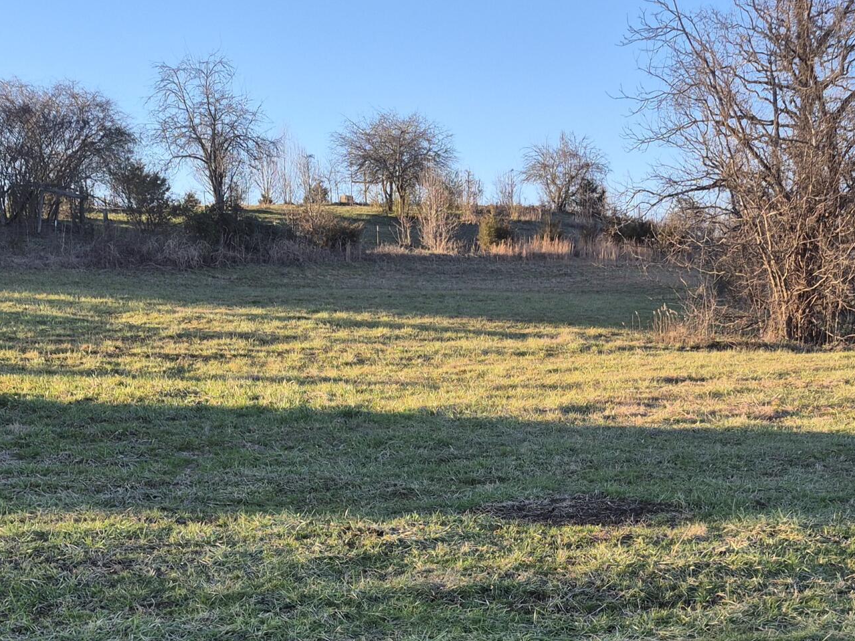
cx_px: 648
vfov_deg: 25.7
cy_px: 634
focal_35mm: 54
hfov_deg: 34.7
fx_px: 1334
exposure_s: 1/423
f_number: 1.8
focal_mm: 5.4
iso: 25
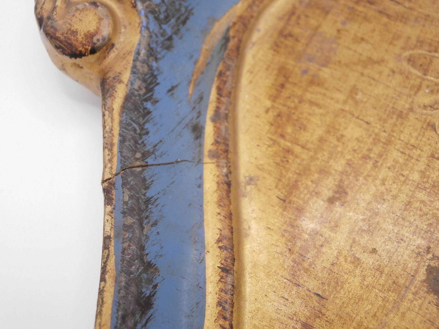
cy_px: 164
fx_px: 482
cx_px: 220
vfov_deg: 37.7
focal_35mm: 38
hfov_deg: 49.0
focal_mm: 6.67
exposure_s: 1/320
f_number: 3.9
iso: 200
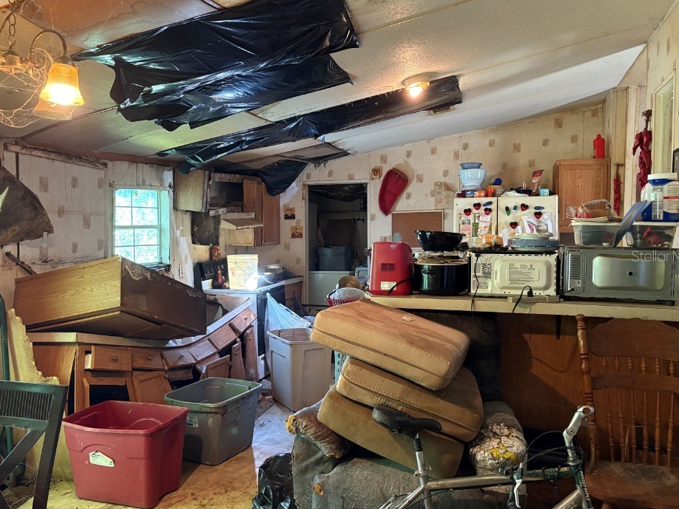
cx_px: 322
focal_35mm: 29
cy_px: 256
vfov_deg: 48.2
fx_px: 569
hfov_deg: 61.6
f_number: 1.6
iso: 500
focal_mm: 5.96
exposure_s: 1/40
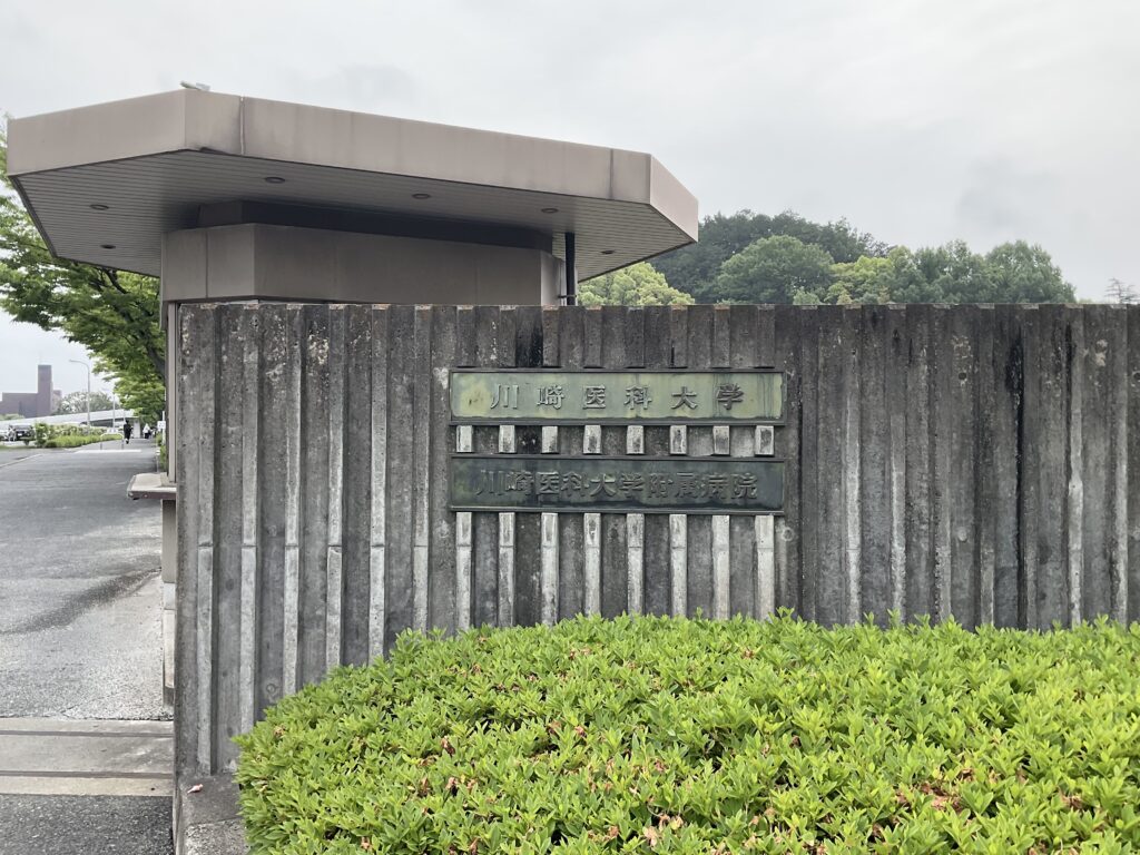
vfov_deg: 48.2
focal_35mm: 29
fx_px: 955
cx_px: 570
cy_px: 428
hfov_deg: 61.7
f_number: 1.8
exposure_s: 1/898
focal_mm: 3
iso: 16
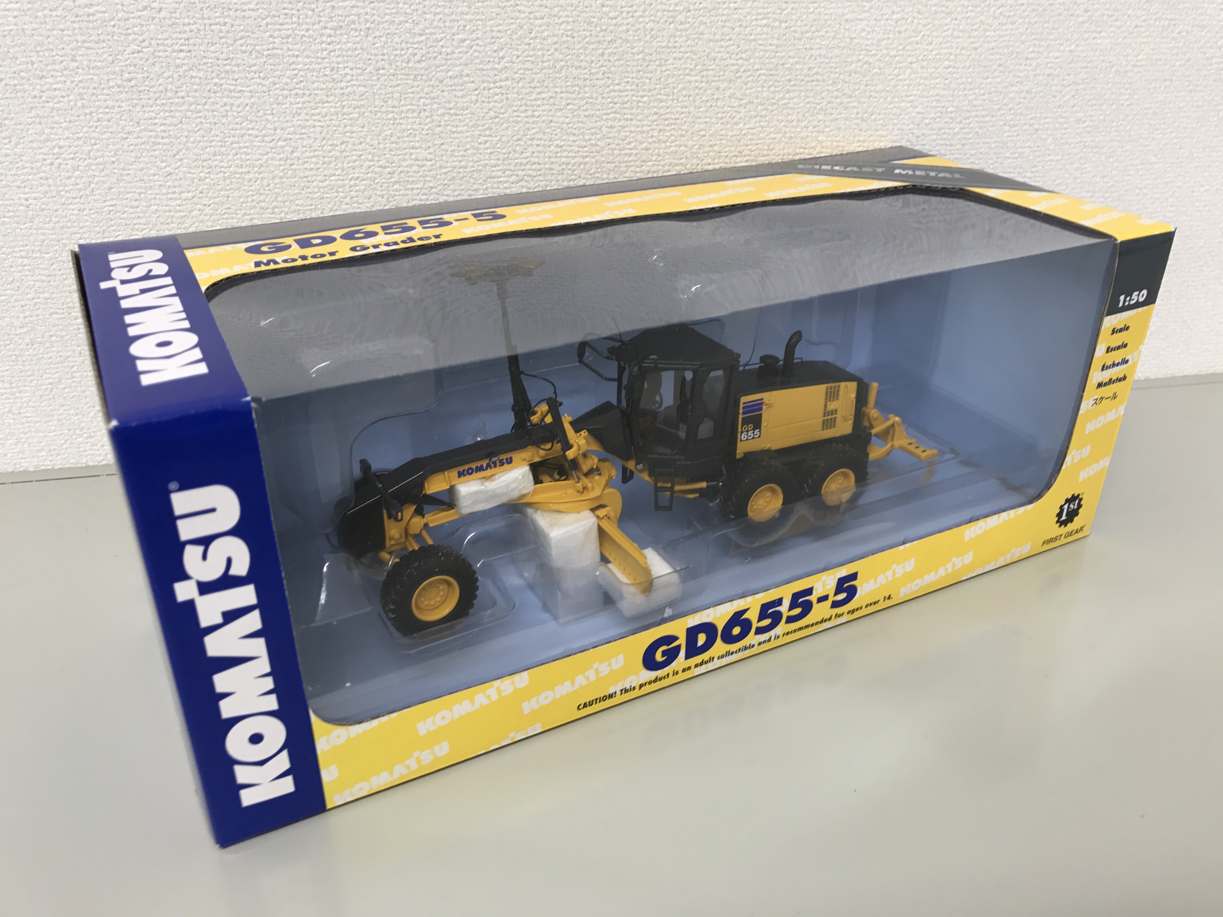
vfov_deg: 49.7
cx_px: 612
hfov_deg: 63.4
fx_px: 989
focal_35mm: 28
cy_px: 458
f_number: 1.8
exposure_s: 1/49
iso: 25
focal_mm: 3.99
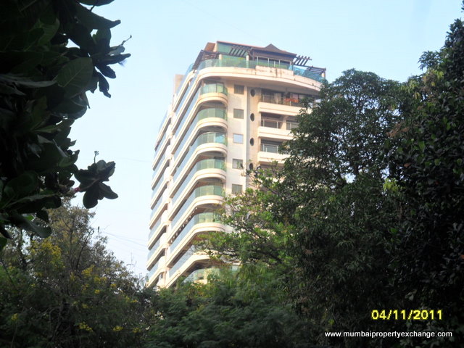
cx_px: 232
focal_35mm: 63
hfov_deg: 30.7
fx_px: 844
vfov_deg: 23.3
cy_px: 174
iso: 100
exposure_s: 1/60
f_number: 5.6
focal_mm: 11.2
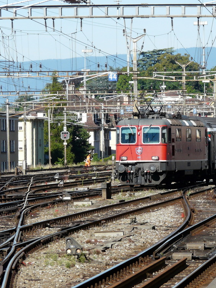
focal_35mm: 276
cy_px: 144
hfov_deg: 5.4
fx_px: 2295
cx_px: 161
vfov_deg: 7.2
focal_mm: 33.8
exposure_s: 1/400
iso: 100
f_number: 5.6
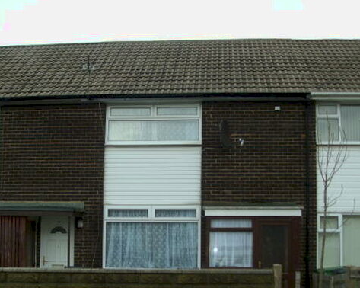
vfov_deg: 28.9
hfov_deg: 36.0
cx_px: 168
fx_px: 554
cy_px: 189
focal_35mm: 52
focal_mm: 6
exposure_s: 1/125
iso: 80
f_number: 2.7
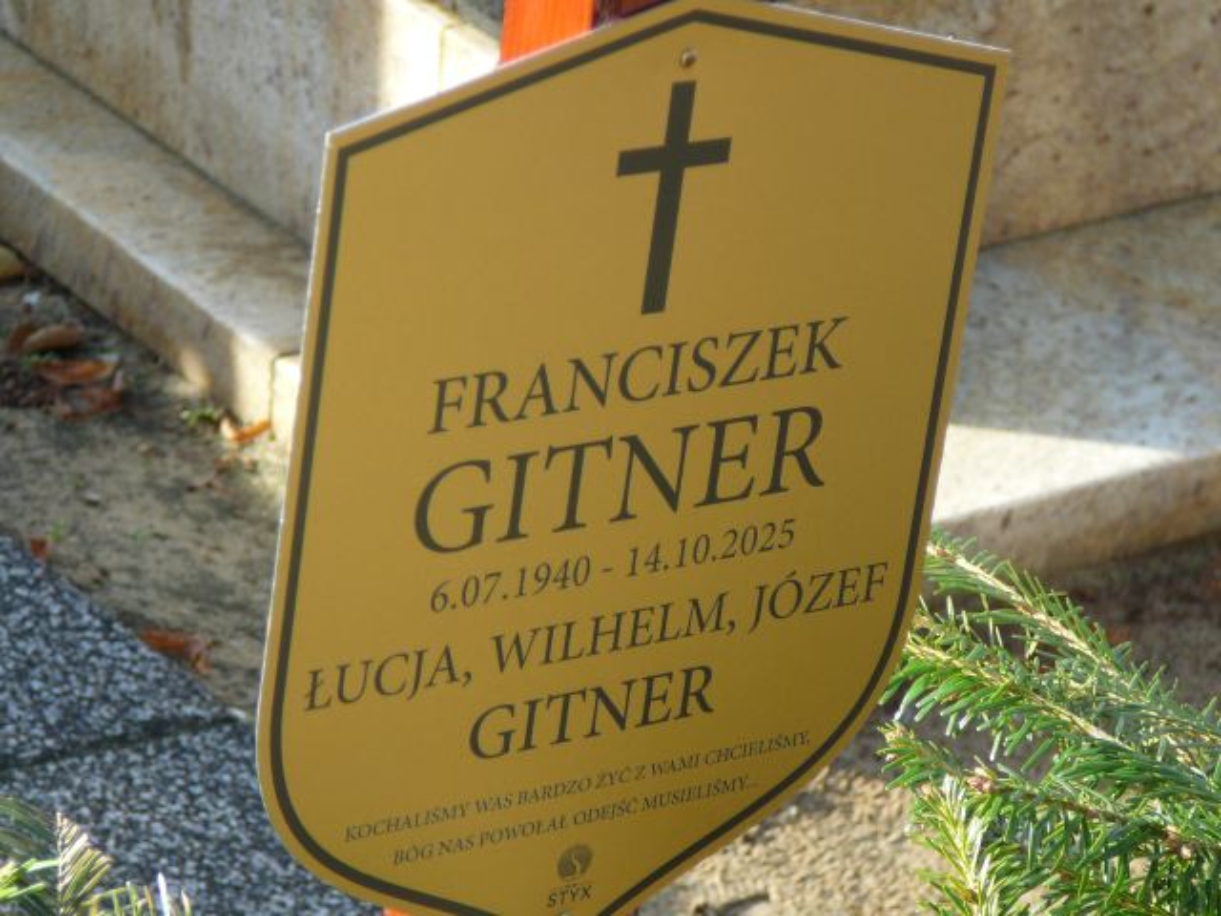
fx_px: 5679
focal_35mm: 161
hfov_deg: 12.3
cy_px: 458
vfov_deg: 9.2
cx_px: 610
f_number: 4
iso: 80
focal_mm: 23.9
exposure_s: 1/125
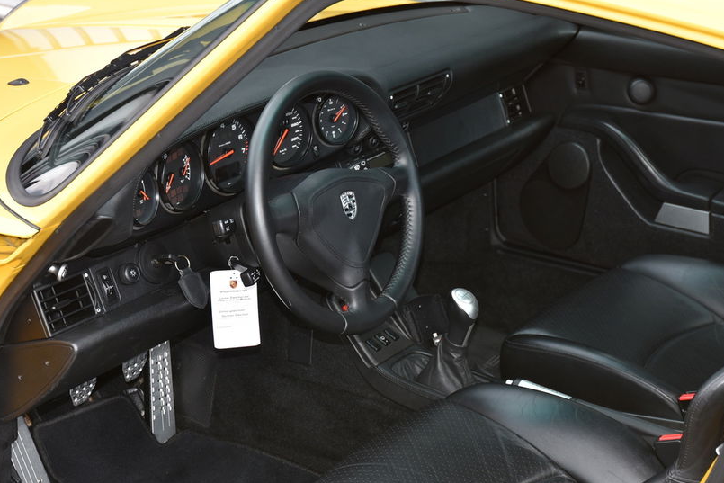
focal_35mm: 84
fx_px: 1690
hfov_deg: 24.1
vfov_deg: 16.3
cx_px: 435
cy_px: 295
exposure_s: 1/160
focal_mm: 44
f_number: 4.2
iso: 200
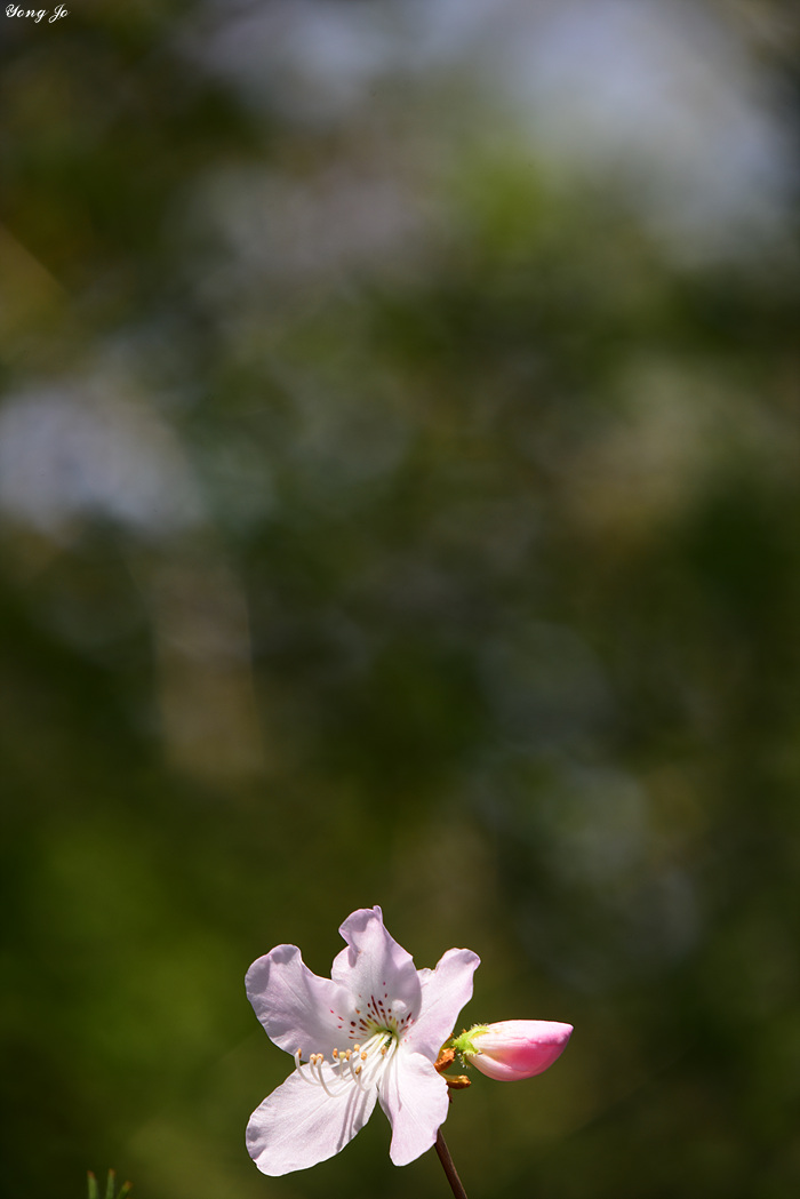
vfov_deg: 4.1
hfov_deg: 2.8
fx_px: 16654
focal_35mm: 500
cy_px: 600
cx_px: 400
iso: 200
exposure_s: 1/200
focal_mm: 500
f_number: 10
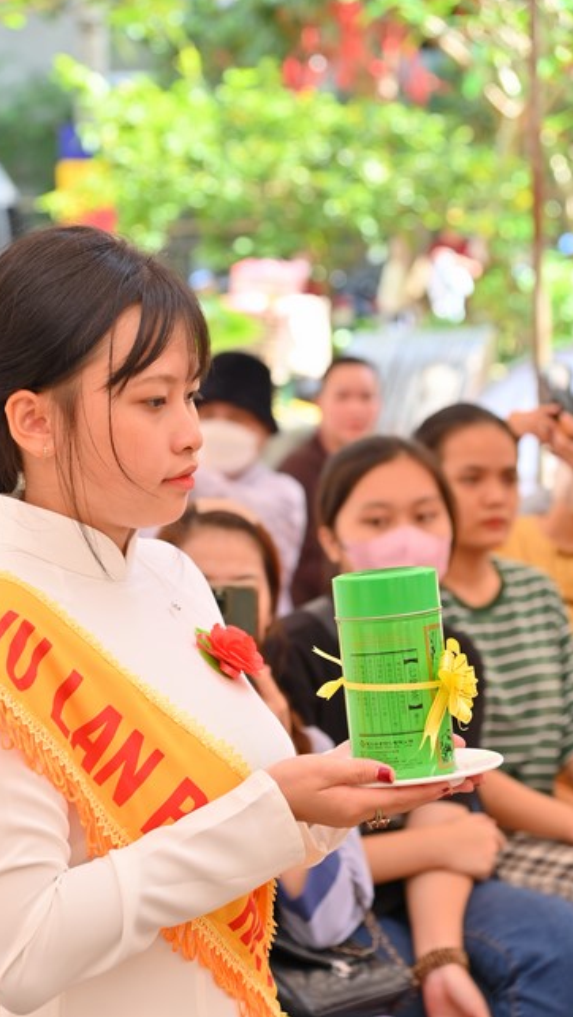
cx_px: 233
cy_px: 505
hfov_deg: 13.4
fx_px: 2429
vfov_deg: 23.7
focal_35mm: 90
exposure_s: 1/125
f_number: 5
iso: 250
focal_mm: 85
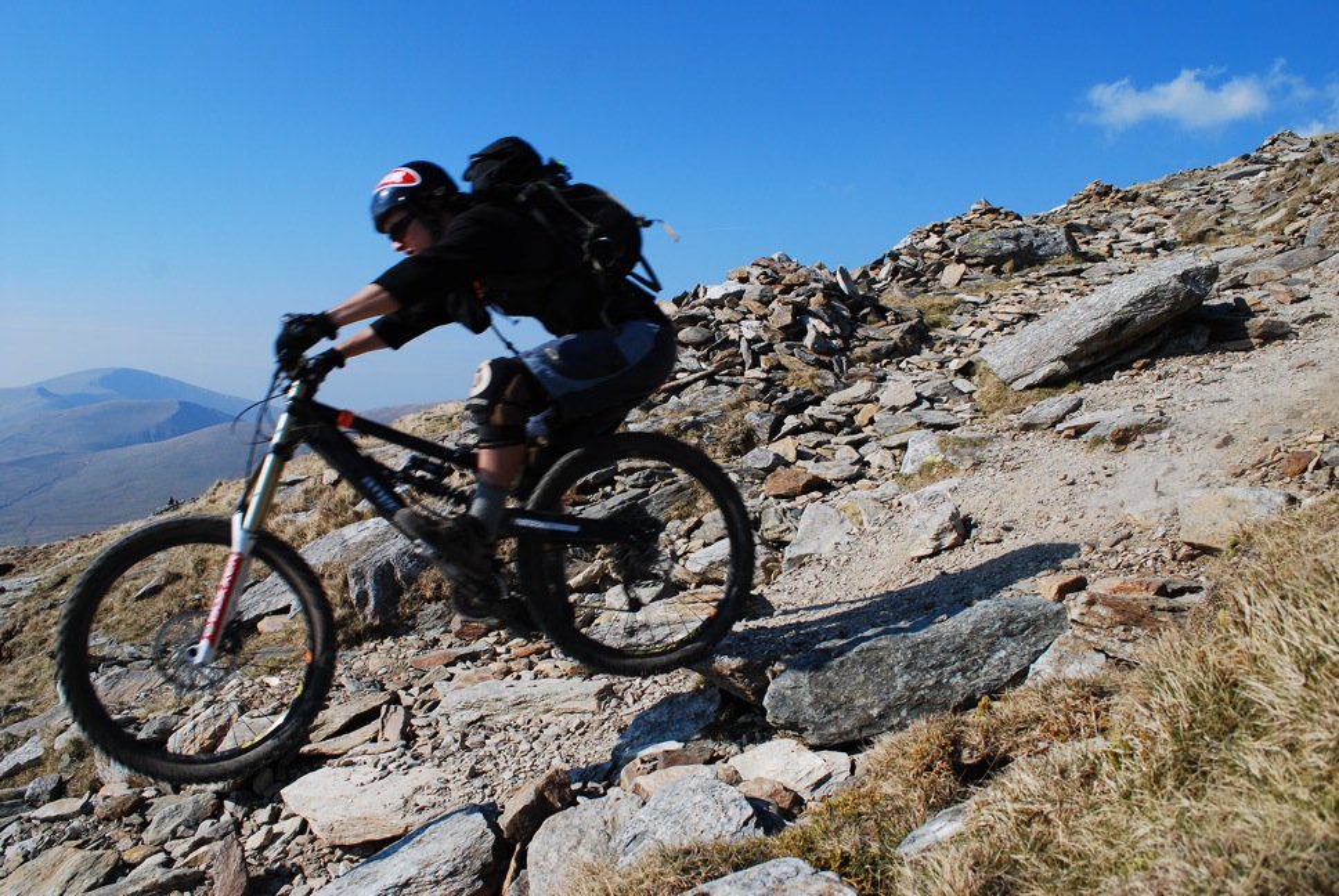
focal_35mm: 27
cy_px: 448
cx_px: 670
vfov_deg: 48.0
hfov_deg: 67.3
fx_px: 1005
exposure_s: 1/320
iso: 100
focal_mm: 18
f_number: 9
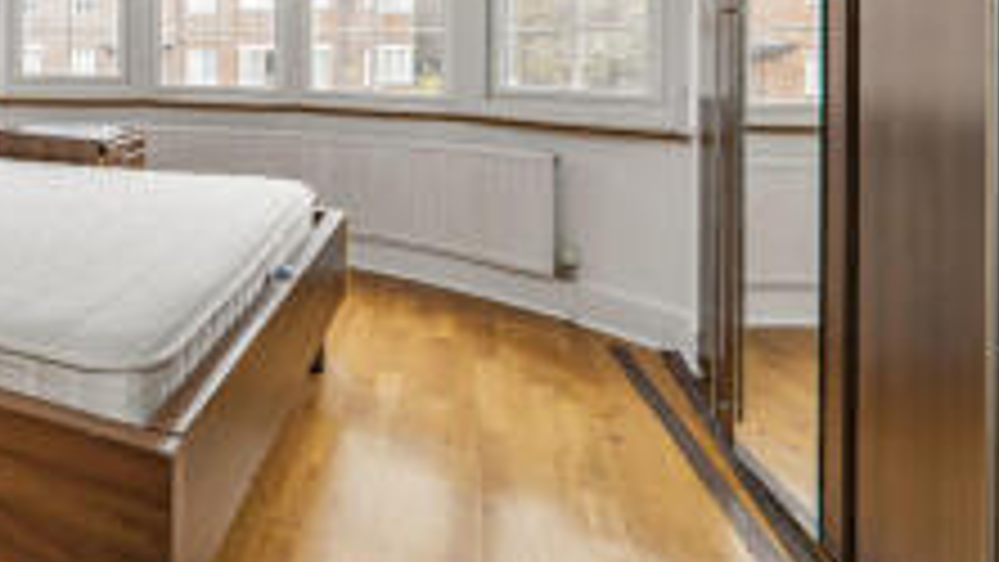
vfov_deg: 39.4
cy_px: 43
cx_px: 4
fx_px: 715
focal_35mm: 27
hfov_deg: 54.6
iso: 320
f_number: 9
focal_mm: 12
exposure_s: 1/13
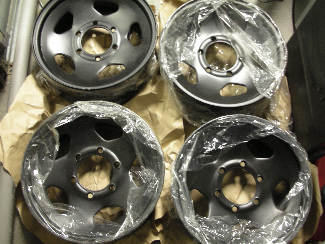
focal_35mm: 37
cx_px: 164
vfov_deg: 38.7
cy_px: 118
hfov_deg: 50.1
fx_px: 347
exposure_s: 1/3.9
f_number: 3
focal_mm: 5.8
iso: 143
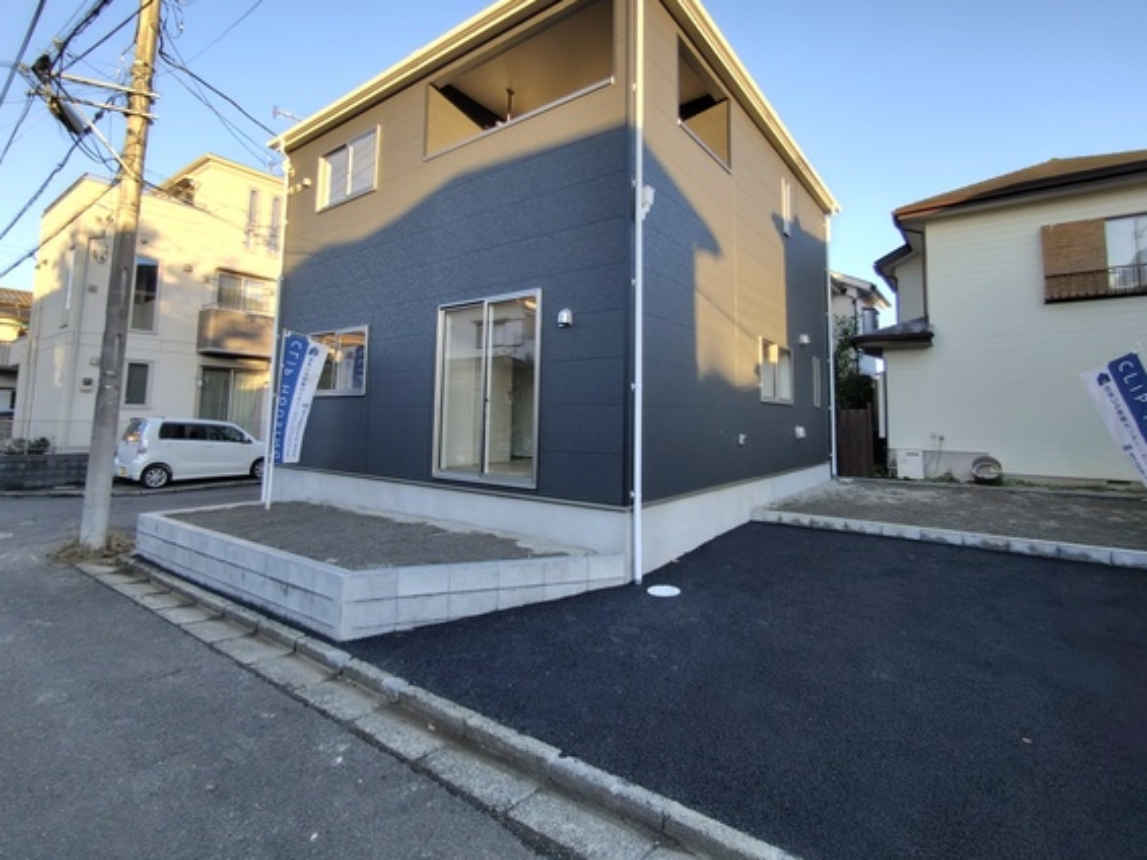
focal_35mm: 17
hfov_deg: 91.0
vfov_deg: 74.5
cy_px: 379
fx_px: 563
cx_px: 558
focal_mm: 1.6
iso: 50
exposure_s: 1/132
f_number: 2.4
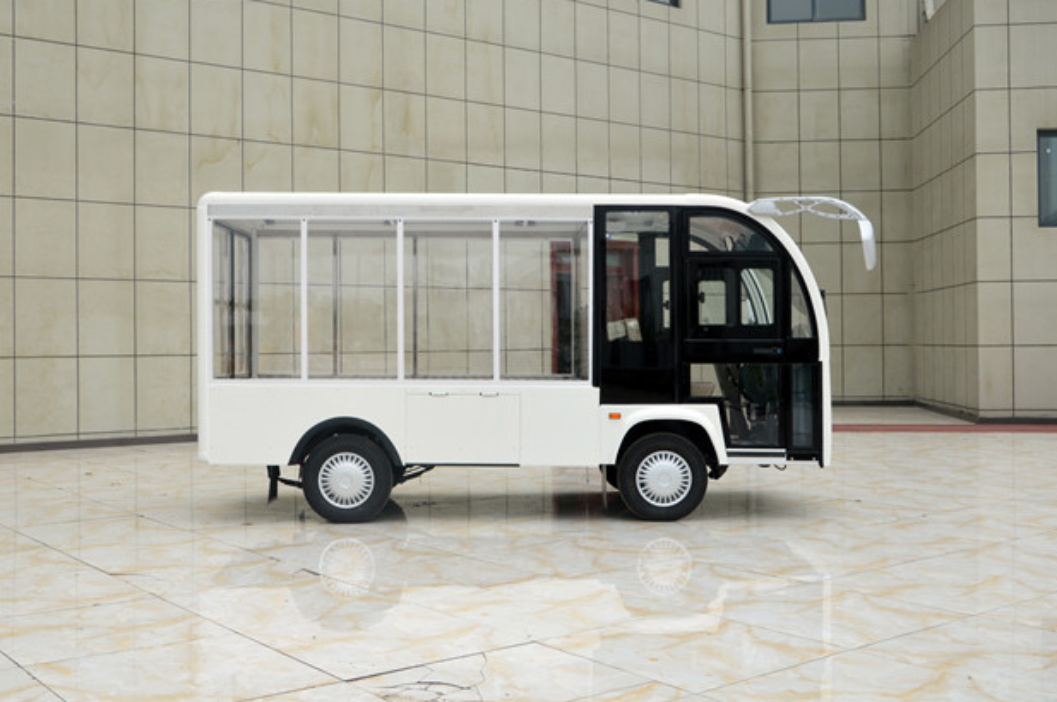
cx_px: 502
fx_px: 1159
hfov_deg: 49.0
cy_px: 334
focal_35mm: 40
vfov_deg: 33.7
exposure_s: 1/200
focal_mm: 25
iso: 100
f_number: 7.1
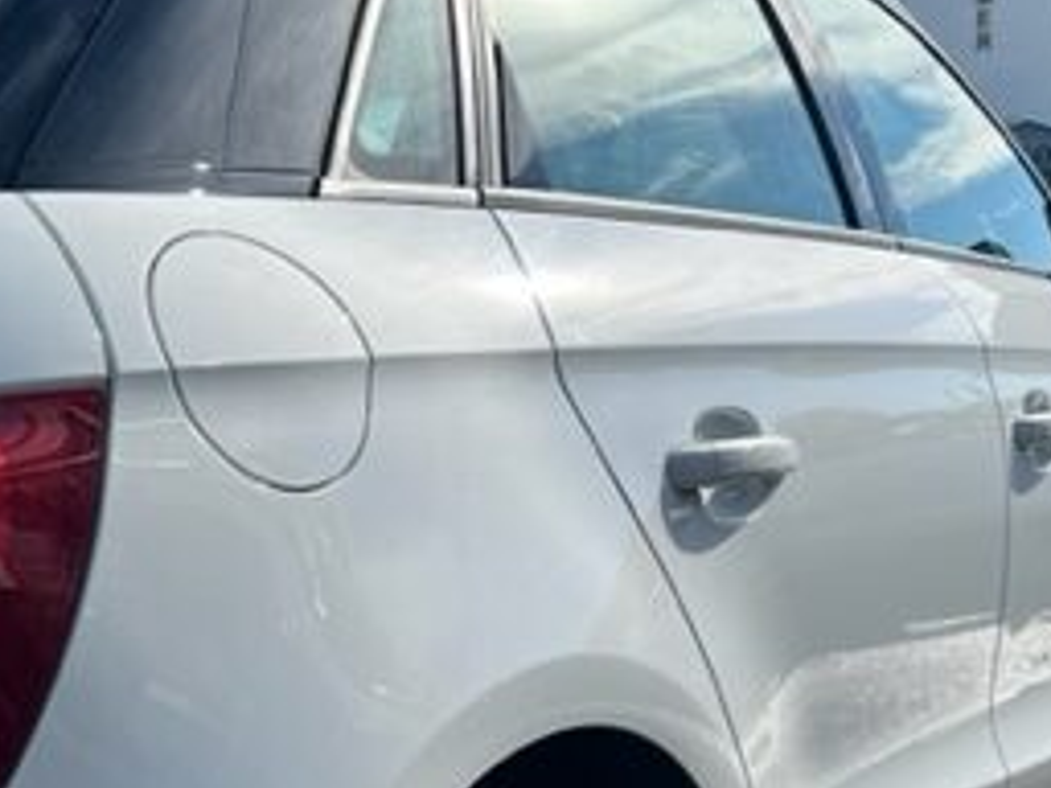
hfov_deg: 29.4
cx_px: 287
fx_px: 1974
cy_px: 702
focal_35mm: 65
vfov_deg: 22.1
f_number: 1.5
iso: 50
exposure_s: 1/3077
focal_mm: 5.7
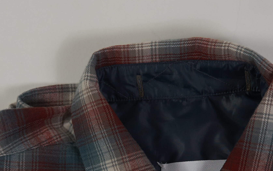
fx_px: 759
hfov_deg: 20.3
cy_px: 182
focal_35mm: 102
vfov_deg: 12.6
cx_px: 184
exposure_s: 1/160
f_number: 4
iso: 200
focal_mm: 28
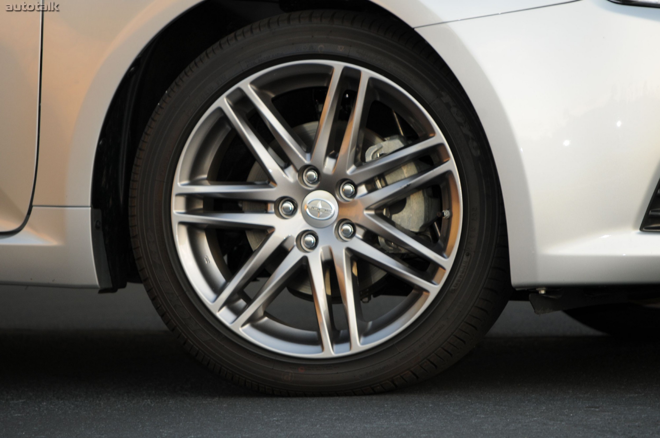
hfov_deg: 7.6
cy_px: 219
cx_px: 330
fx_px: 4944
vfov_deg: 5.1
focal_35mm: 270
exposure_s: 1/60
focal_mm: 180
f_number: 8
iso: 250
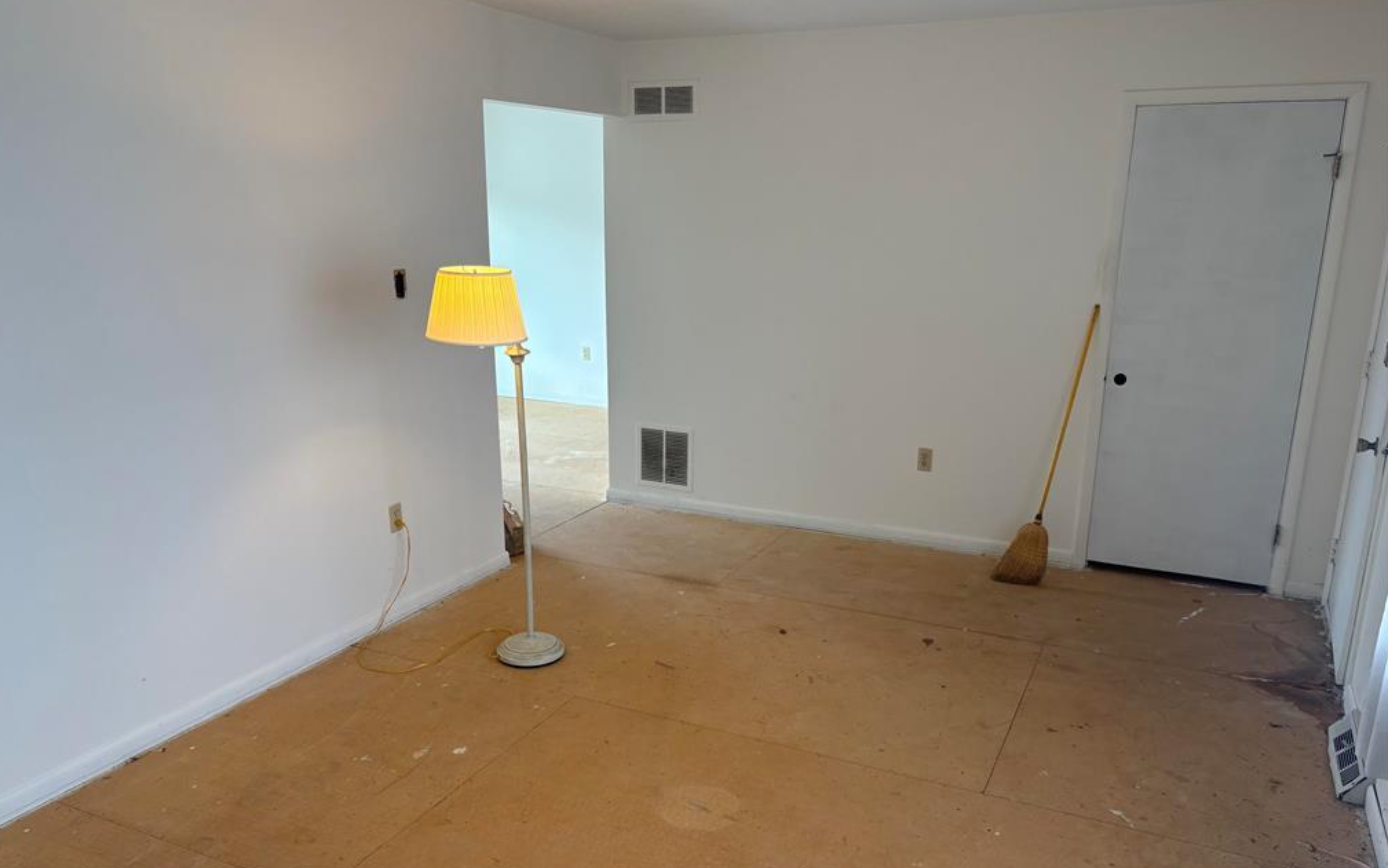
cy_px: 490
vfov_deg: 44.4
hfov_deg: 66.5
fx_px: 1059
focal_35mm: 28
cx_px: 686
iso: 80
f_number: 1.6
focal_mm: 5.96
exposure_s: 1/120
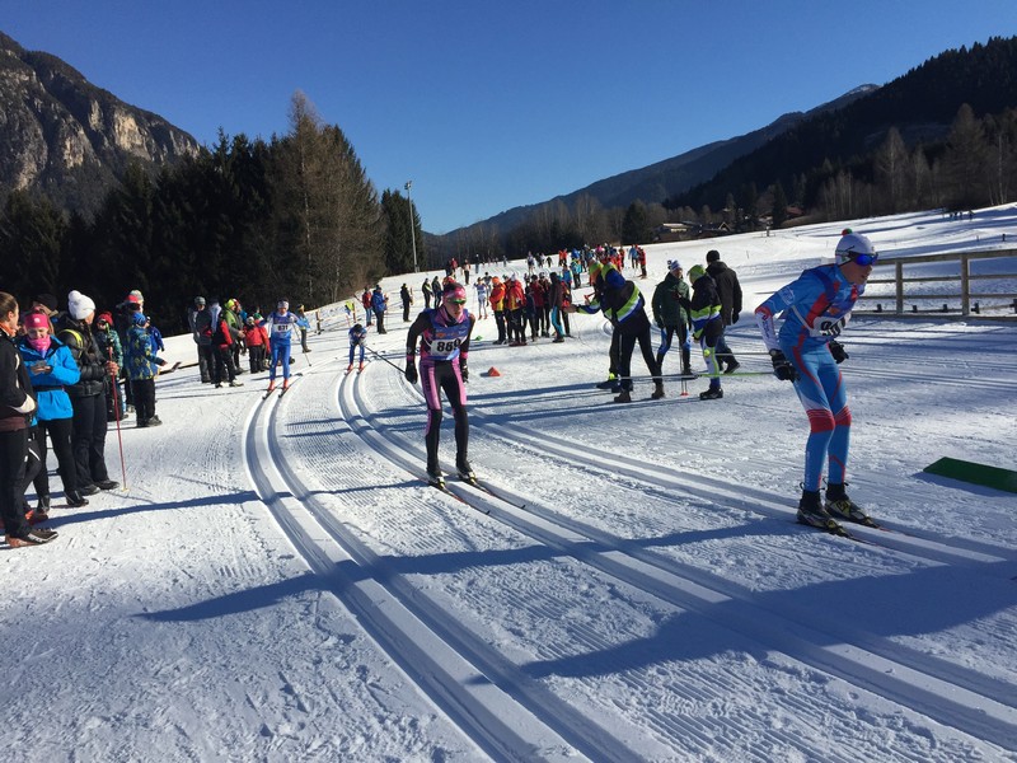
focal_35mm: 29
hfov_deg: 61.7
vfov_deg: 48.2
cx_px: 508
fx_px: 852
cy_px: 382
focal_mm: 4.15
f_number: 2.2
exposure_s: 1/3968
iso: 32
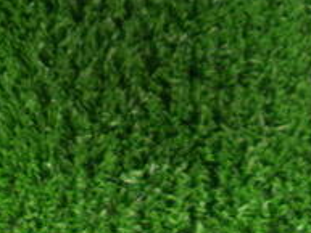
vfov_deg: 15.6
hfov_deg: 22.6
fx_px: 773
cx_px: 98
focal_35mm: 86
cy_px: -132
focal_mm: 4.6
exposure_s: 1/8
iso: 200
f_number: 3.2
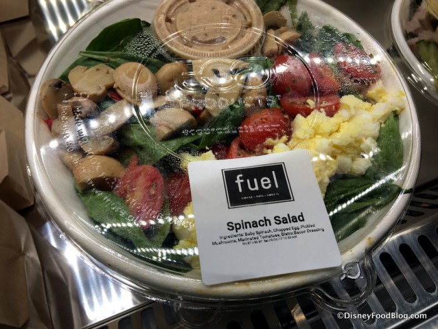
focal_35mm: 29
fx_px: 367
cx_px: 219
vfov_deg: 48.2
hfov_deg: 61.7
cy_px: 164
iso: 25
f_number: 2.2
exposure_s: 1/126
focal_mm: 4.15
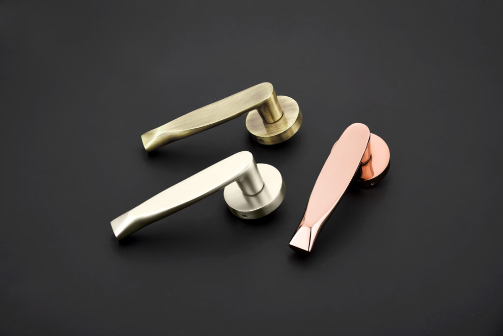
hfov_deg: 28.8
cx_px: 252
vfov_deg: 19.5
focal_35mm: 70
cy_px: 168
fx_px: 979
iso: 100
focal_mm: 70
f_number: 10
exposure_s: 1/125
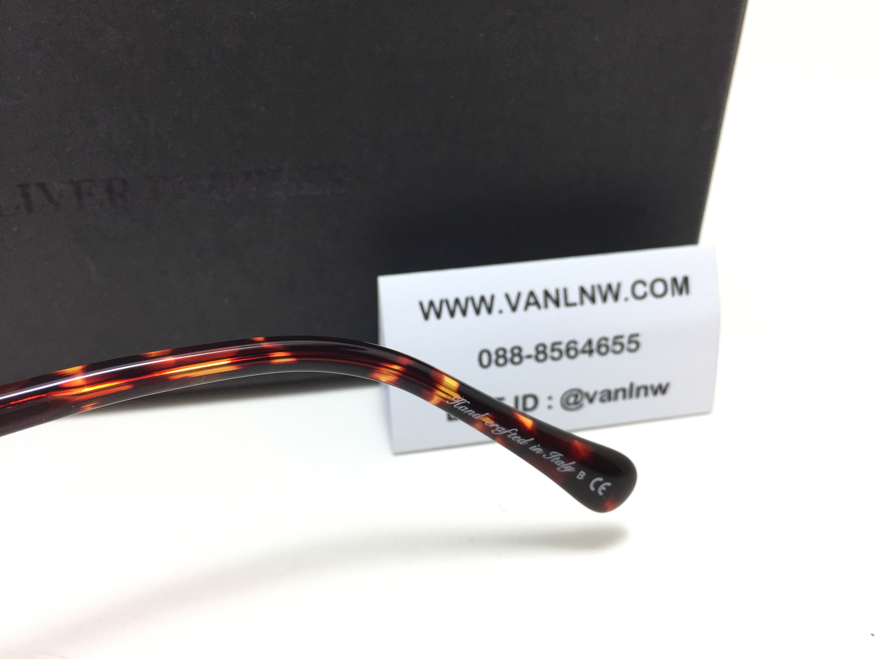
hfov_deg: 61.7
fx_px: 736
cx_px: 439
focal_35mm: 29
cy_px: 330
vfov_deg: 48.2
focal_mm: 4.15
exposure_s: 1/100
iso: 50
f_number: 2.2
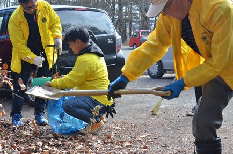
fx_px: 536
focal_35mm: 83
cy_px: 75
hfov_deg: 24.5
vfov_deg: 16.4
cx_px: 105
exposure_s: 1/640
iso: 3200
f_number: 13
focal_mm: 48
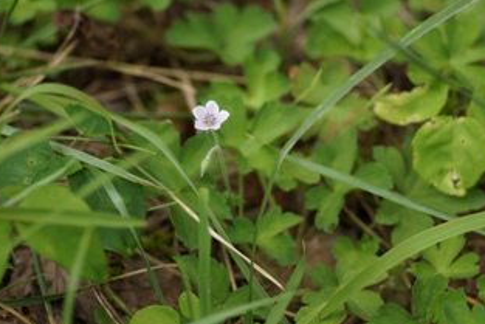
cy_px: 120
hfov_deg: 10.7
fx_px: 2601
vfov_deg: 7.1
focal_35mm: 193
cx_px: 225
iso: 100
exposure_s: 1/500
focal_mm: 90
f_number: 2.8
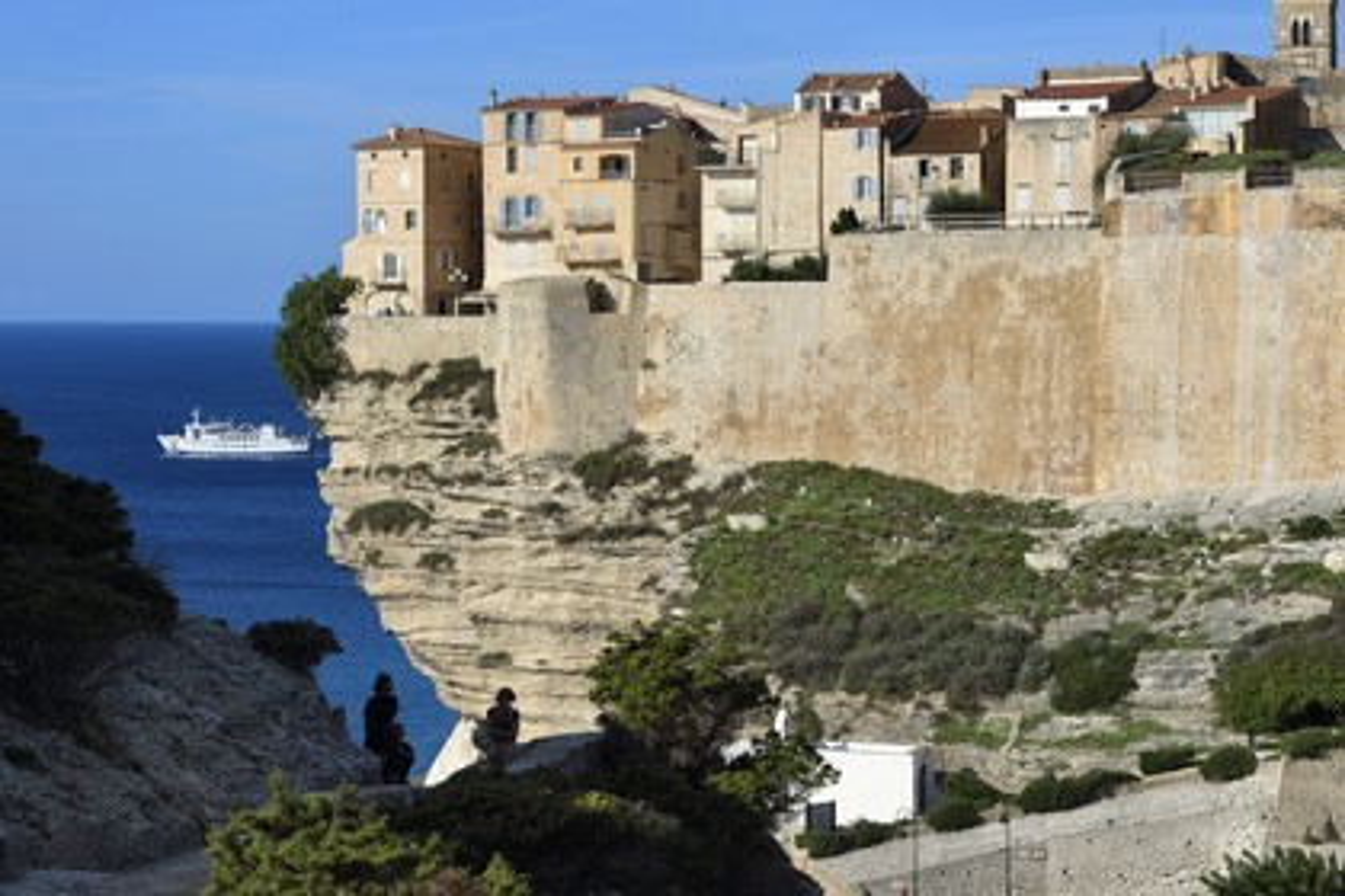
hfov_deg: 22.1
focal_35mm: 92
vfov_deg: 14.9
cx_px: 672
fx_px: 3437
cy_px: 448
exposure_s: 1/400
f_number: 11
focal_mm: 92
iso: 200
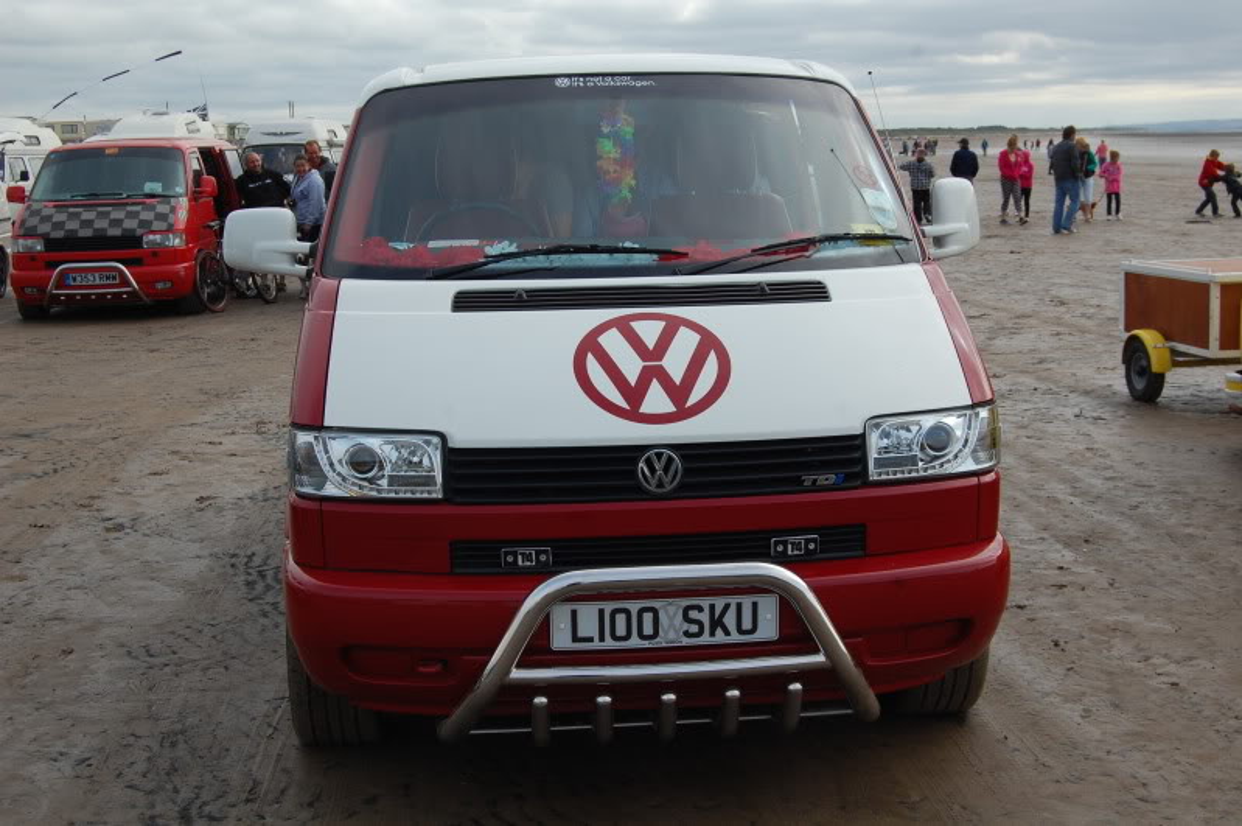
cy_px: 413
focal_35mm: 51
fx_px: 1758
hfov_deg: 38.9
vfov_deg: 26.4
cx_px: 621
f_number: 8
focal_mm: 34
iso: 200
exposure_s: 1/250
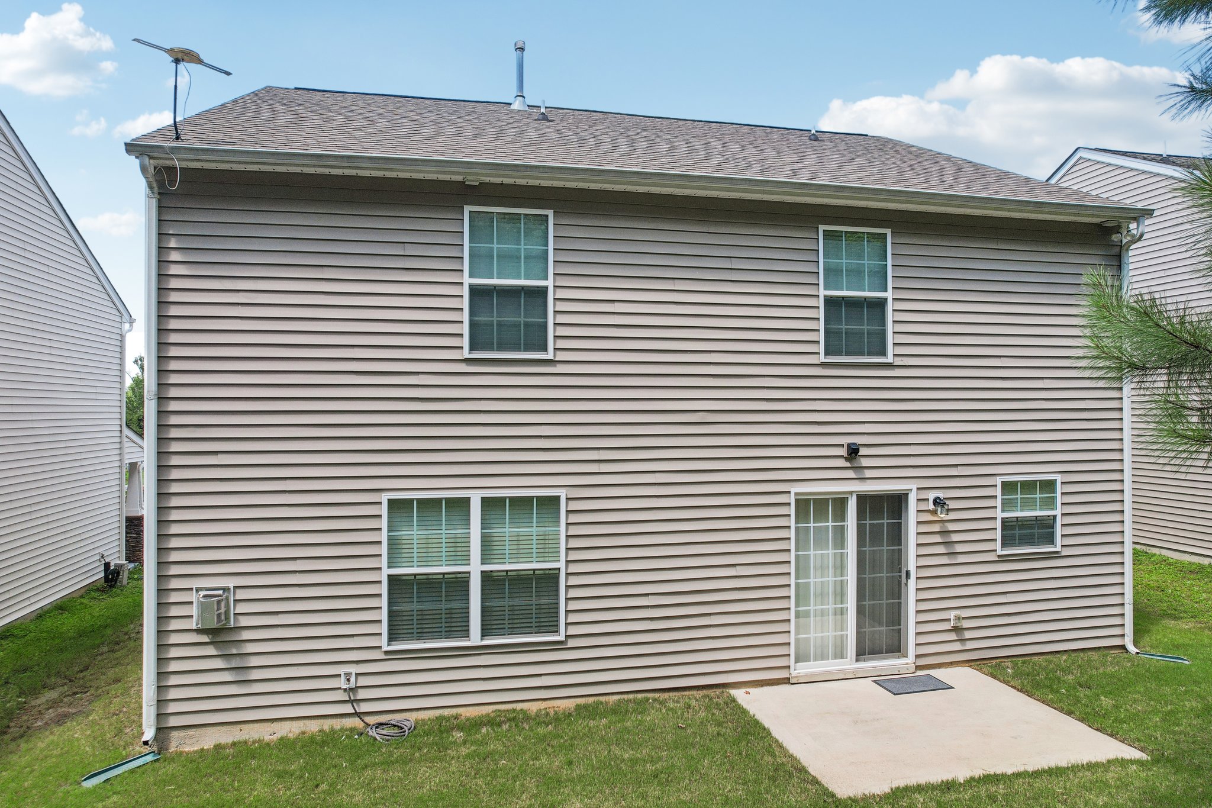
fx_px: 741
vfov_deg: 57.2
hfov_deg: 78.6
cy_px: 404
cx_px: 606
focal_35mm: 22
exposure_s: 1/1000
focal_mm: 8.38
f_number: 2.8
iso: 100
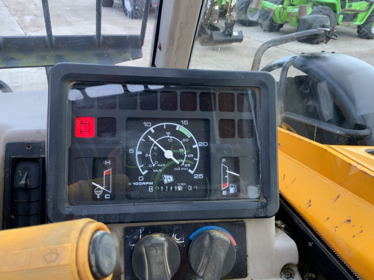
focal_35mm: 29
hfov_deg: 61.7
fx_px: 313
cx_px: 187
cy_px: 140
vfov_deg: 48.2
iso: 64
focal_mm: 3
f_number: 1.8
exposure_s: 1/67
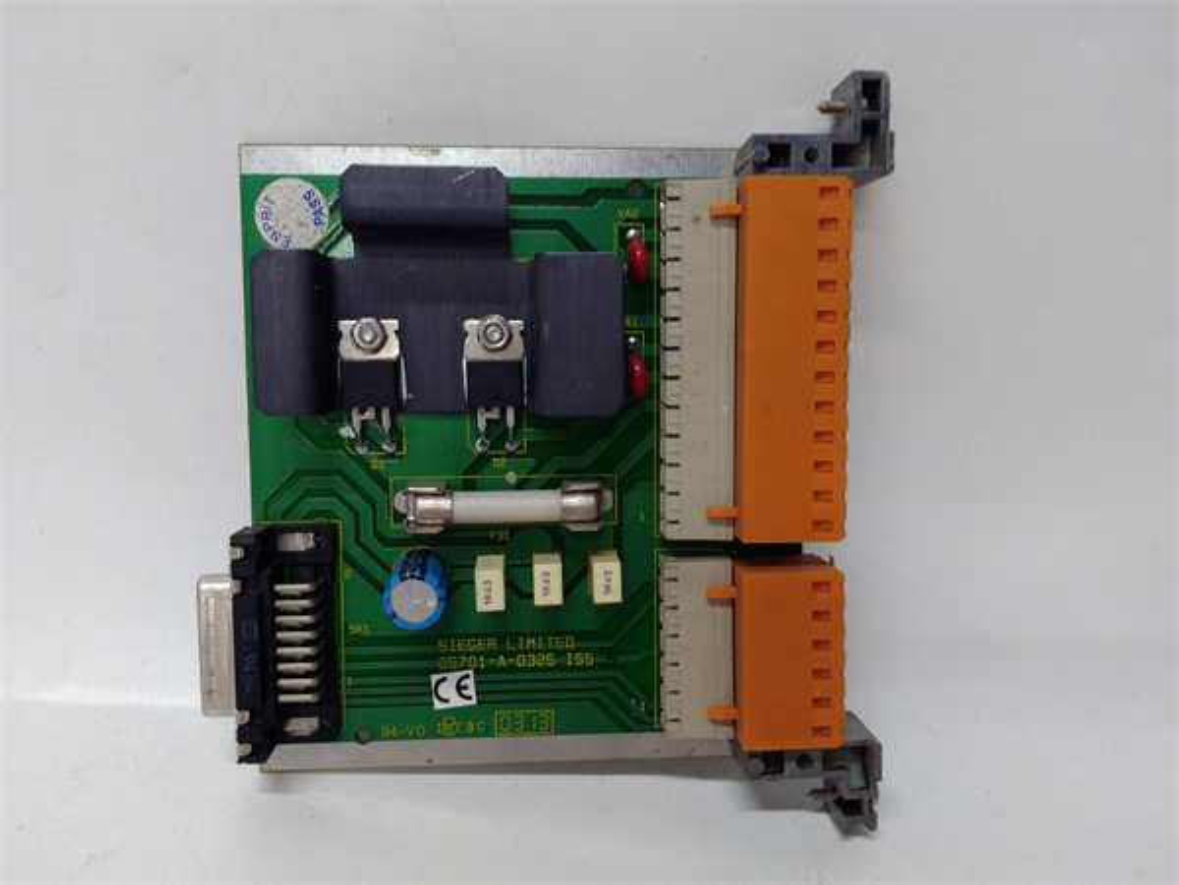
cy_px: 442
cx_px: 590
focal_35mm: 27
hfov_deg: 65.3
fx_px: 920
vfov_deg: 51.4
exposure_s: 1/33
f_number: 2
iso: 231
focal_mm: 3.79
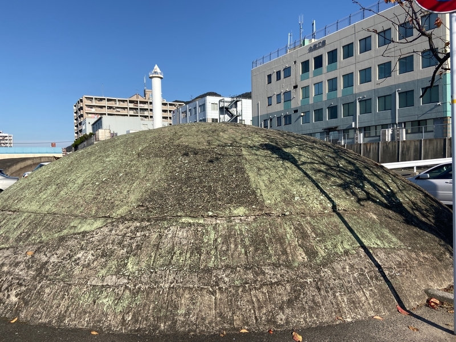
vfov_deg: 53.1
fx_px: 343
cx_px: 228
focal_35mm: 26
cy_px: 171
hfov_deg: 67.3
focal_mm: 4.25
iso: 32
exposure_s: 1/3509
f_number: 1.8
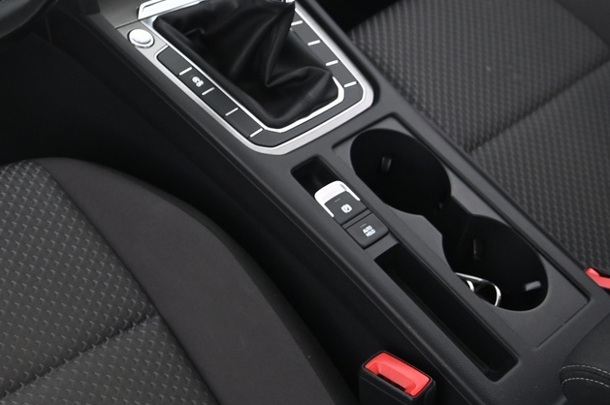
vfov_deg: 20.9
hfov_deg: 29.6
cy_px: -23
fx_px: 1049
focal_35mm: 62
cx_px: -39
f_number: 4
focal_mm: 24
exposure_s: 1/15
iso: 2000
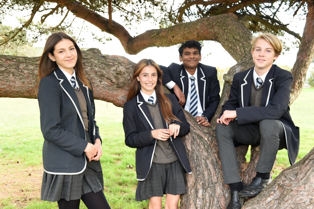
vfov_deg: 31.9
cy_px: 104
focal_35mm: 42
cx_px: 157
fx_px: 366
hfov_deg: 46.4
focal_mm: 42
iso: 800
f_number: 5.6
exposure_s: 1/80
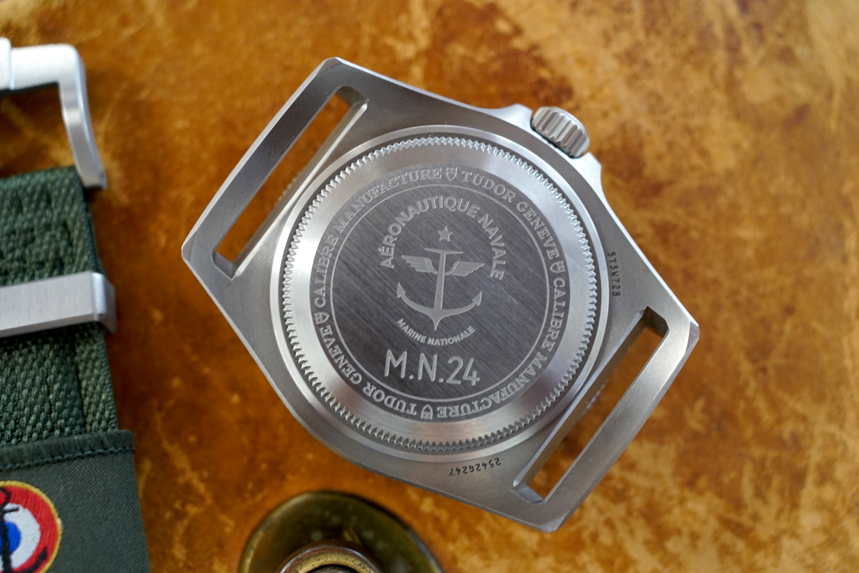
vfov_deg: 37.9
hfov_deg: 54.4
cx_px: 430
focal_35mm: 35
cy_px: 286
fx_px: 835
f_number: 4.5
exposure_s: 1/30
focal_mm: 35
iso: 2500
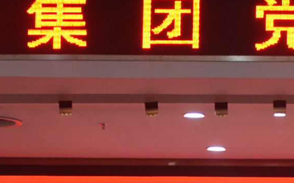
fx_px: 1906
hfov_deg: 8.8
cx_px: 316
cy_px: 361
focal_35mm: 238
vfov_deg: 5.4
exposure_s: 1/80
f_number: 4.5
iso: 400
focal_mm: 24
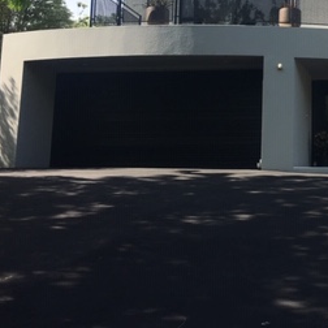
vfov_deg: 26.1
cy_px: 78
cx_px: 344
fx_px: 697
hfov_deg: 25.0
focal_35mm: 65
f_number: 2.2
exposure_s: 1/1183
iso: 25
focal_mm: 4.15
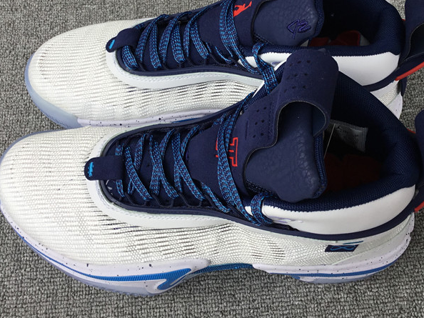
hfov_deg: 40.4
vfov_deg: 30.6
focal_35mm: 47
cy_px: 98
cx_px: 240
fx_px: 575
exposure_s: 1/176
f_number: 2.4
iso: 25
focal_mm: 3.3
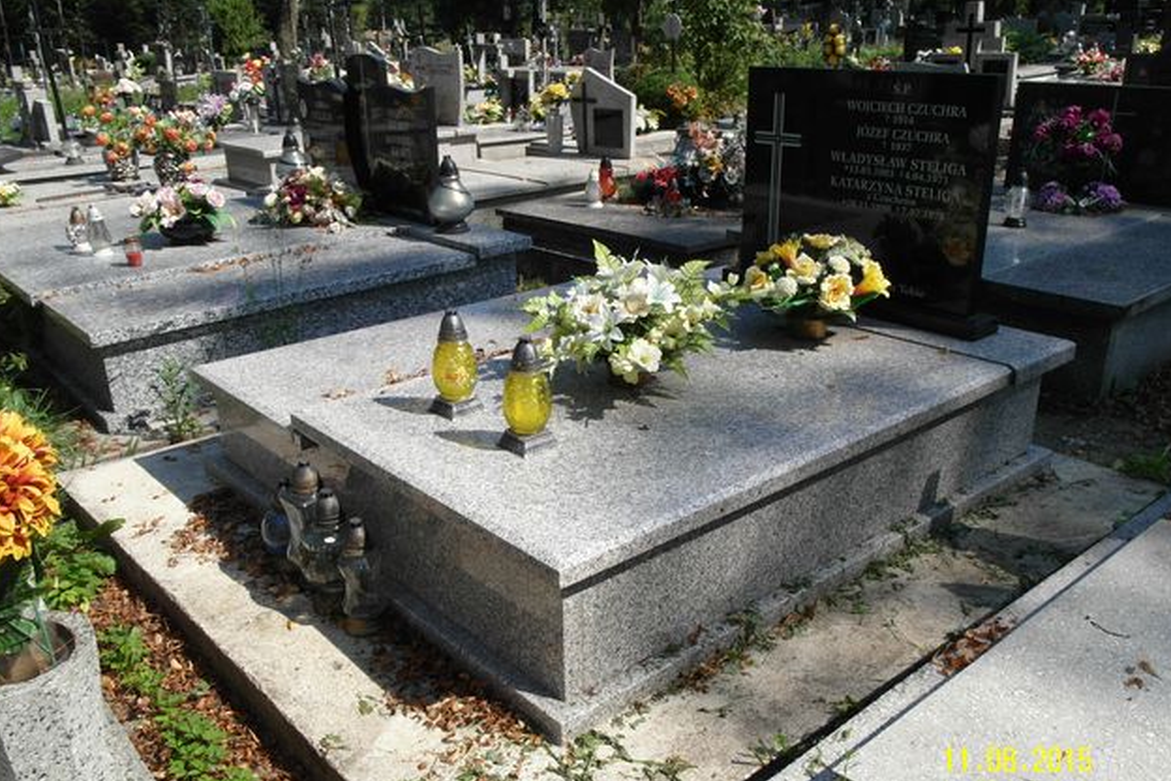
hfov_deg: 58.7
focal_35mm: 32
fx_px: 1041
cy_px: 404
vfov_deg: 41.1
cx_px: 576
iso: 80
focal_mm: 6.5
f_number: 4.6
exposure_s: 1/500
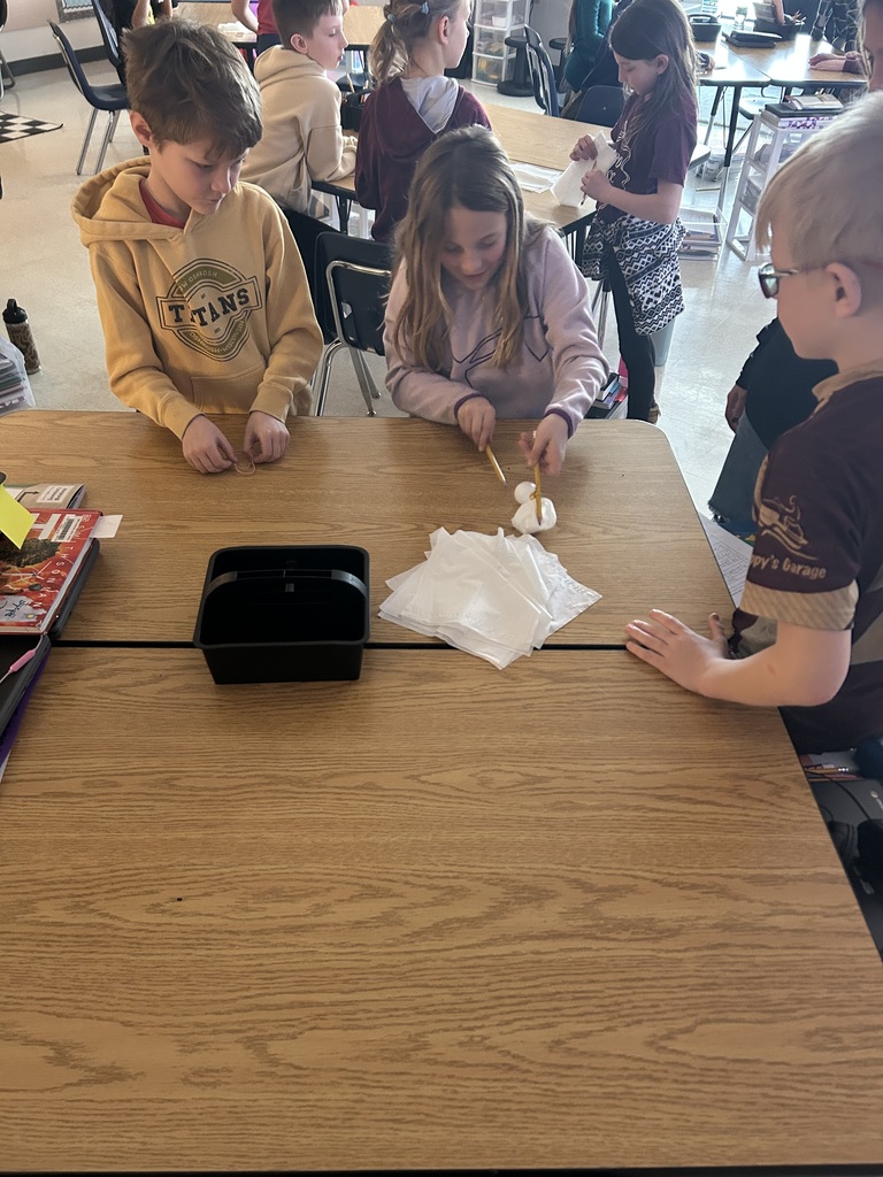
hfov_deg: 53.1
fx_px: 884
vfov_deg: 67.3
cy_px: 588
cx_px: 442
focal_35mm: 26
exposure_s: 1/60
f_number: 1.5
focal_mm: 5.7
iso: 250
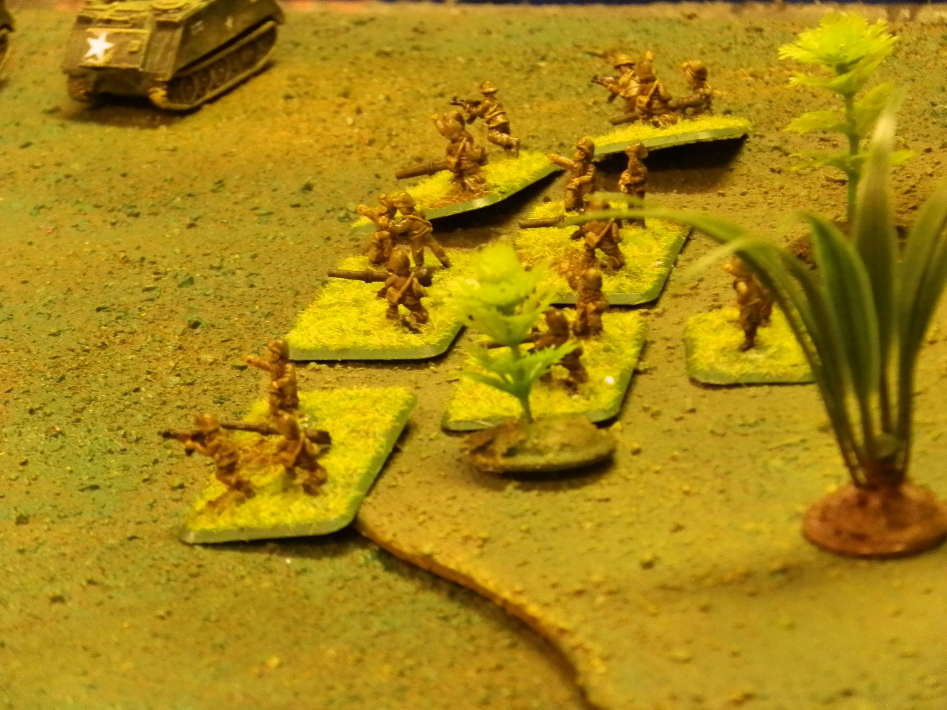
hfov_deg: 9.8
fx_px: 5499
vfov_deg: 7.4
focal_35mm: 201
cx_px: 474
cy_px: 355
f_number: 4.2
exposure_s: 1/8
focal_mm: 36.07
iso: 400
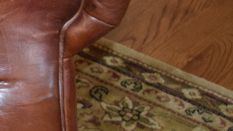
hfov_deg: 9.8
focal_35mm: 197
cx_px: -306
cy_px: -92
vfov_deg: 6.1
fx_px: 1217
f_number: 4
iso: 1250
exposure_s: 1/30
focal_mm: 24
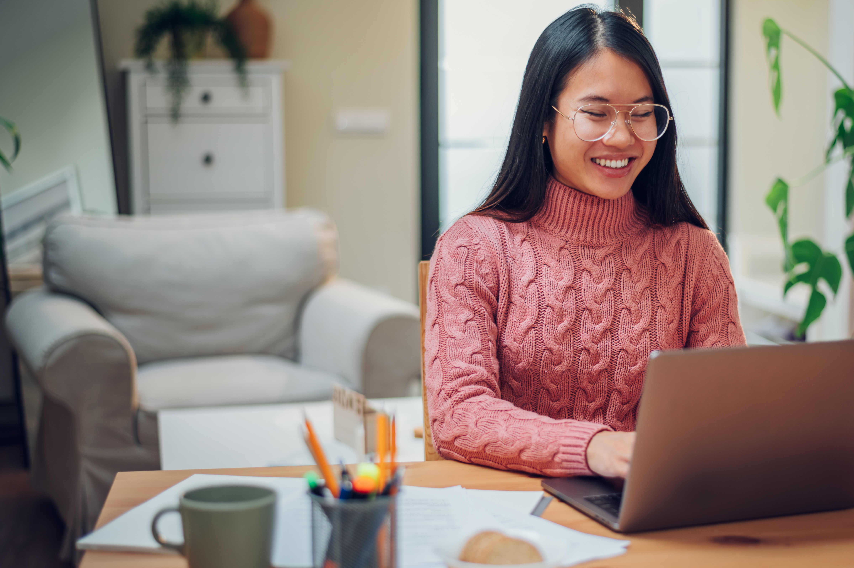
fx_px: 1470
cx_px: 521
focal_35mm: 62
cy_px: 318
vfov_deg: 21.9
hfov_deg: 32.3
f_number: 1.8
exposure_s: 1/125
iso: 200
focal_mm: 50
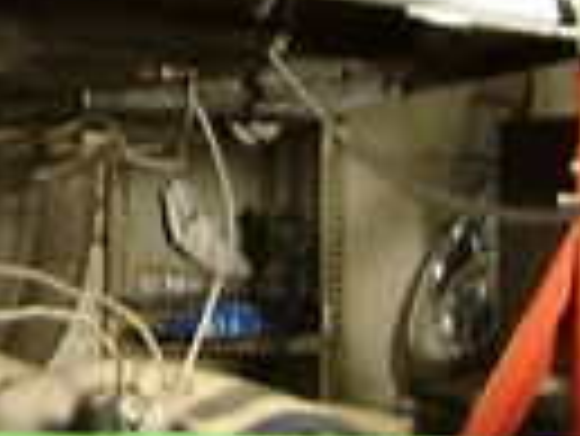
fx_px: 2901
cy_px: 0
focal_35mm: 173
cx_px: -18
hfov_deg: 11.3
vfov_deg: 8.5
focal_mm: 5.95
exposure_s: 1/3
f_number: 2.8
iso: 100
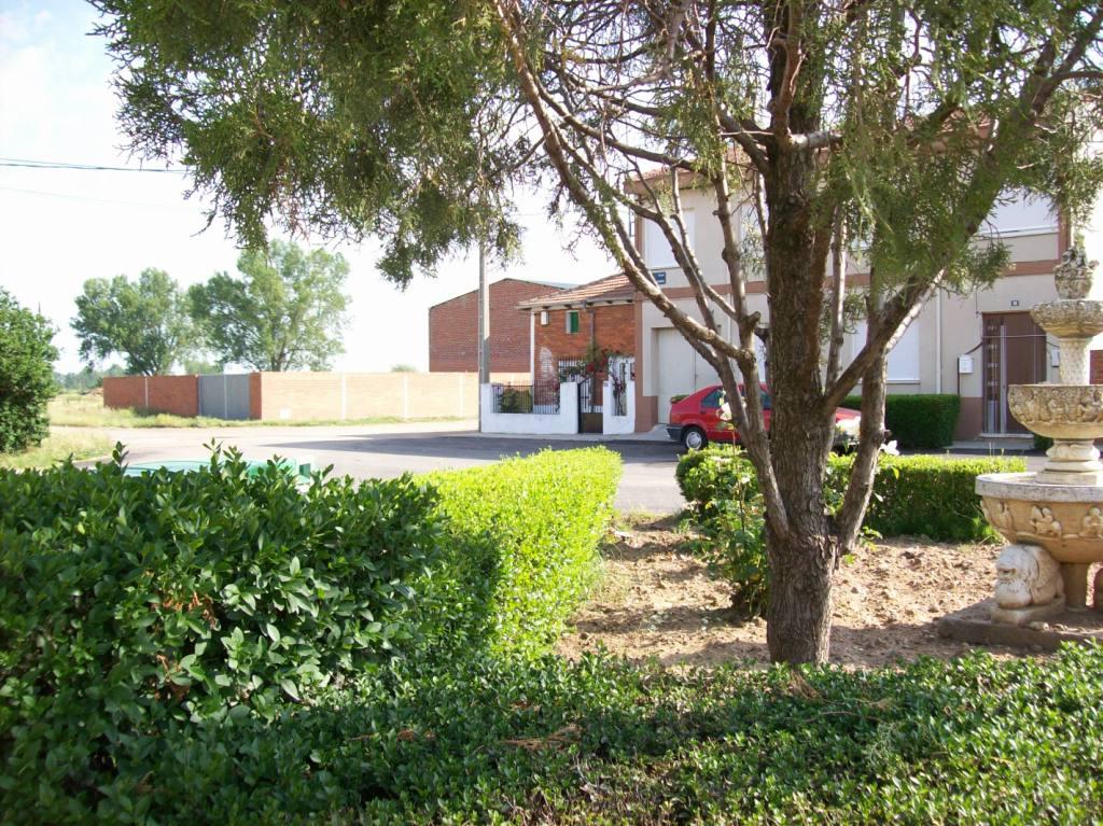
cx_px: 552
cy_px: 413
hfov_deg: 51.4
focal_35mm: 36
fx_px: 1147
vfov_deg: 39.6
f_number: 2.7
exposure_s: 1/409
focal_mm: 6
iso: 80
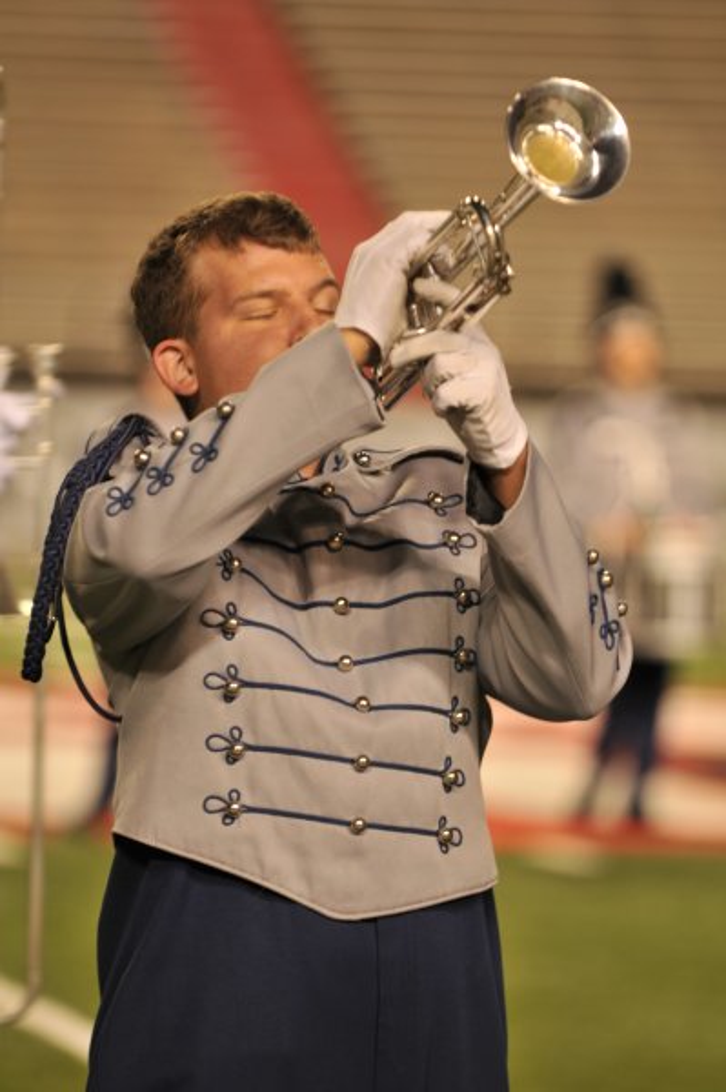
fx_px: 7727
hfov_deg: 5.4
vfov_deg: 8.1
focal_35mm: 255
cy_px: 546
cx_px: 363
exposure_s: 1/60
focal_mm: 170
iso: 200
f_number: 2.8
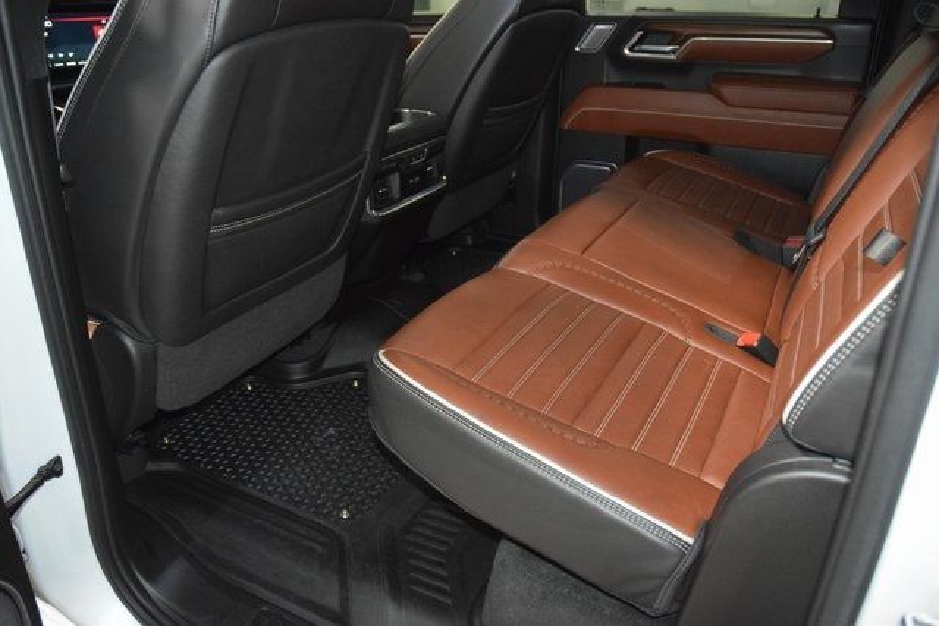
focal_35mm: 27
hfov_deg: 67.4
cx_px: 470
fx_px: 704
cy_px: 313
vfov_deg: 48.0
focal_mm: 18
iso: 3200
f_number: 3.5
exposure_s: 1/60
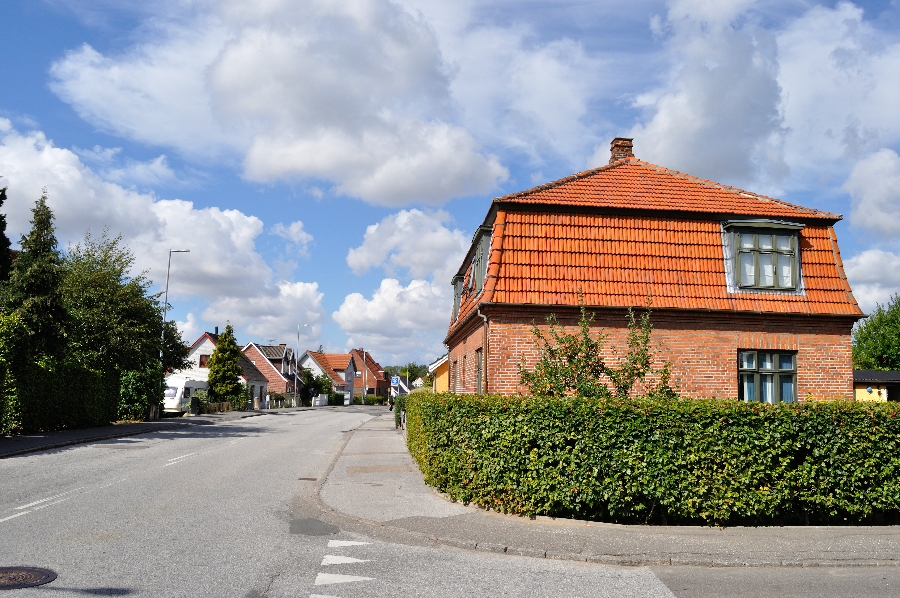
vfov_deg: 47.8
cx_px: 450
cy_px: 299
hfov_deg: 67.4
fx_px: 674
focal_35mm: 27
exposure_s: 1/400
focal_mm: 18
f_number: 10
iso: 200
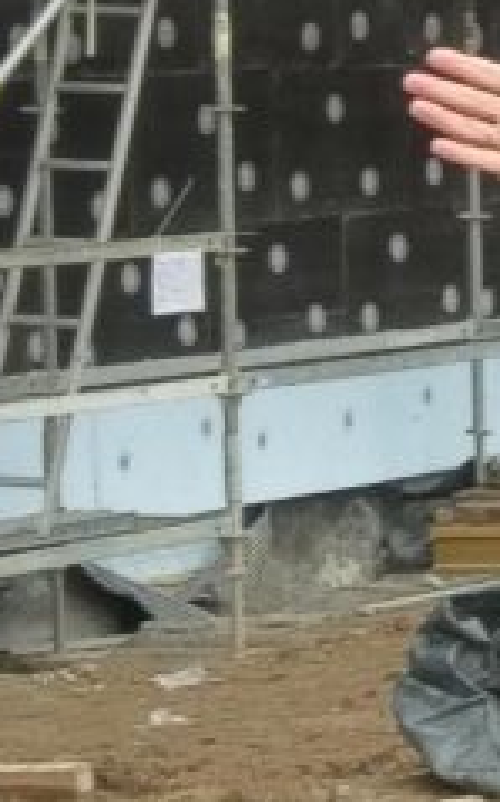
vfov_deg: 17.6
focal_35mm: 118
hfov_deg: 9.9
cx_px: 1154
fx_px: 2577
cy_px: 238
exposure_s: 1/285
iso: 100
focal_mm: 4.58
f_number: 1.8
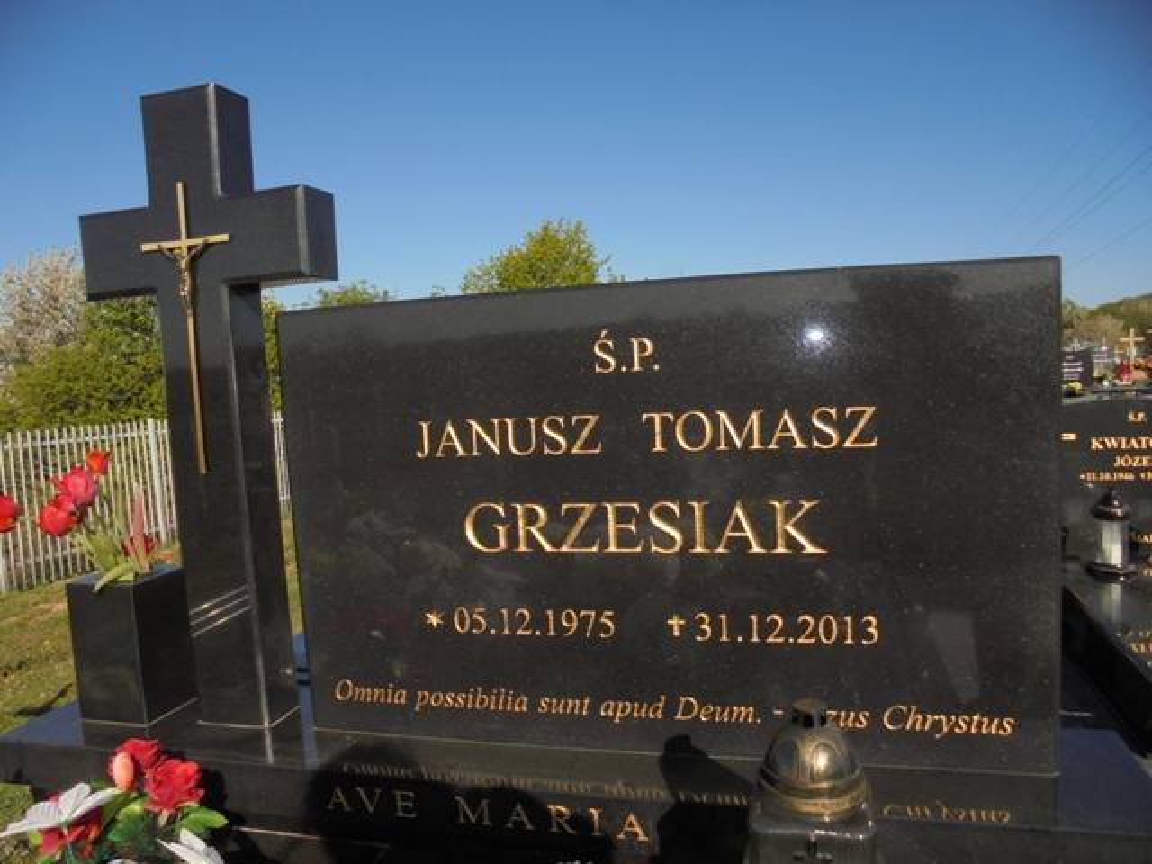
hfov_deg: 67.3
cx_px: 576
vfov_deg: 53.1
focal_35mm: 26
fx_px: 865
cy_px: 432
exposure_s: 1/1500
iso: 100
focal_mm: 4.6
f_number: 3.5
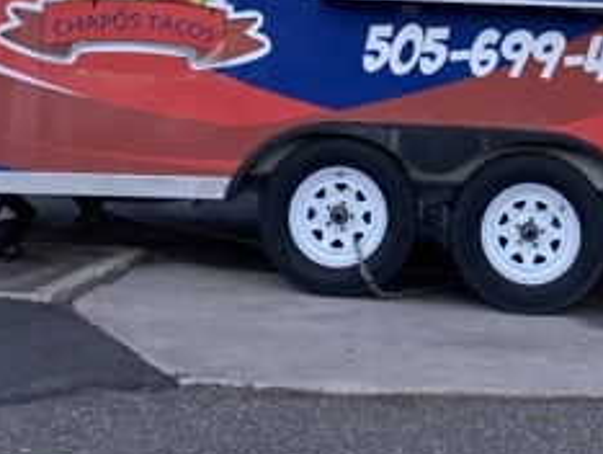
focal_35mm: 71
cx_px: 402
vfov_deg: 20.0
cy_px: -26
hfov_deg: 27.2
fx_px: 1238
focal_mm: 4.25
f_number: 1.8
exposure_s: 1/122
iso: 32
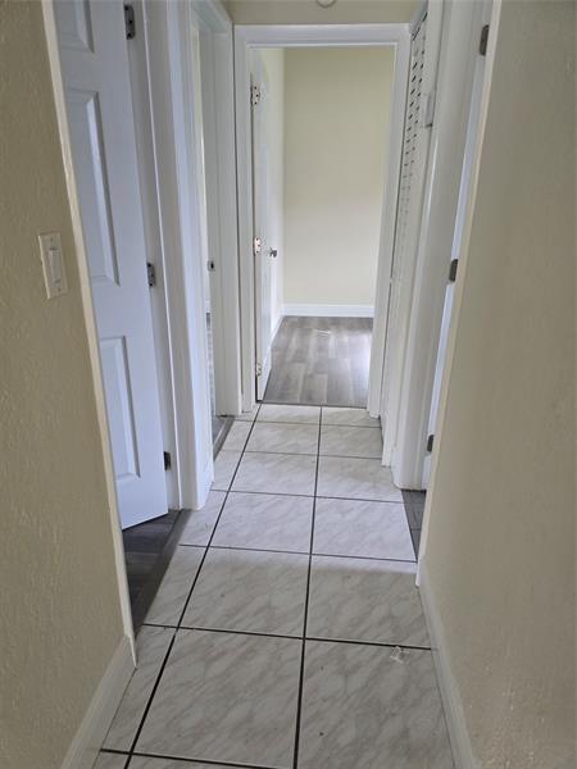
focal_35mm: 23
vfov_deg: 73.9
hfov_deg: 58.9
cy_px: 384
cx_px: 288
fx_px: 511
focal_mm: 6.3
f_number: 1.7
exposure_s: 1/120
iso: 500
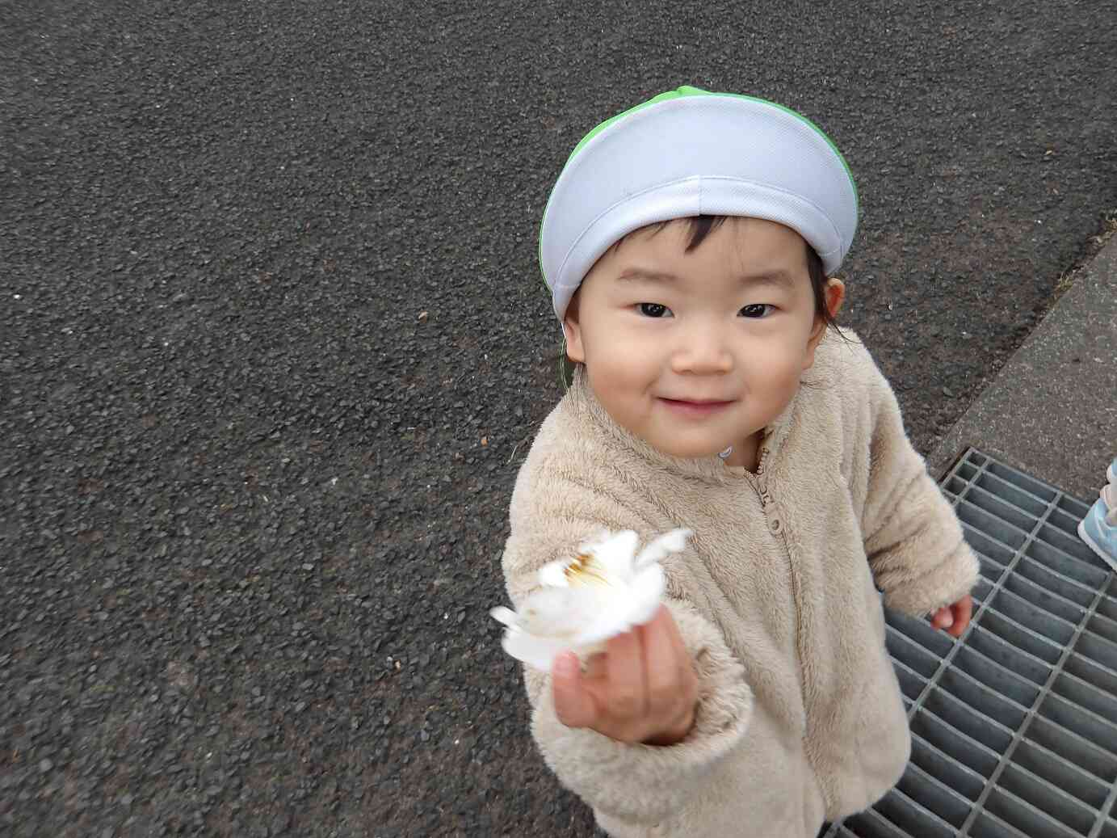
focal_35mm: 27
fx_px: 871
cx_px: 558
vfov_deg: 51.3
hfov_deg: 65.3
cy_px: 419
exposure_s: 1/97
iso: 100
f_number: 3
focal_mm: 4.9
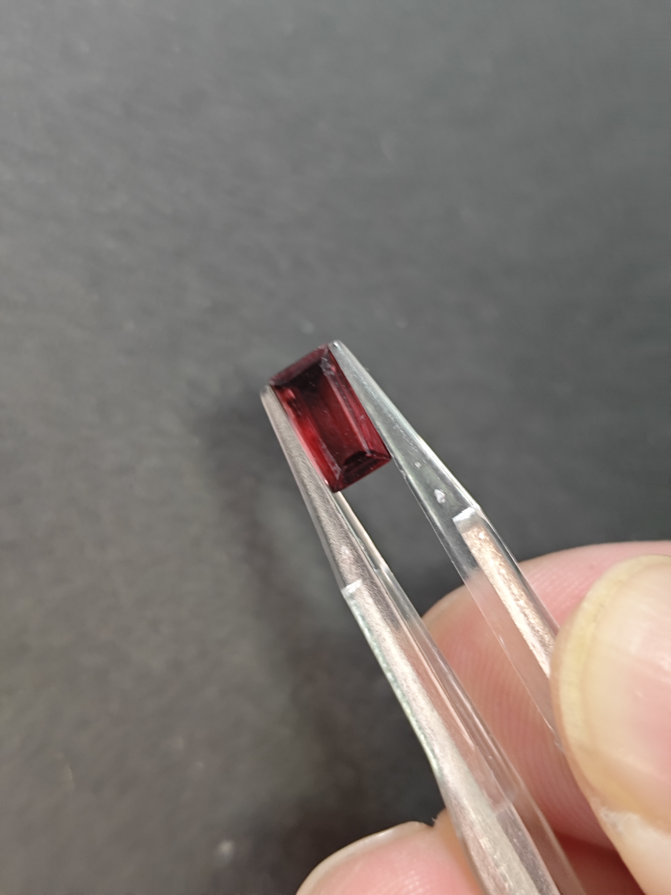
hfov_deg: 29.7
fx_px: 1266
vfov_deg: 38.9
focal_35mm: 49
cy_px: 448
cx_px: 336
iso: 160
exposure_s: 1/100
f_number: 1.6
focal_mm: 5.84
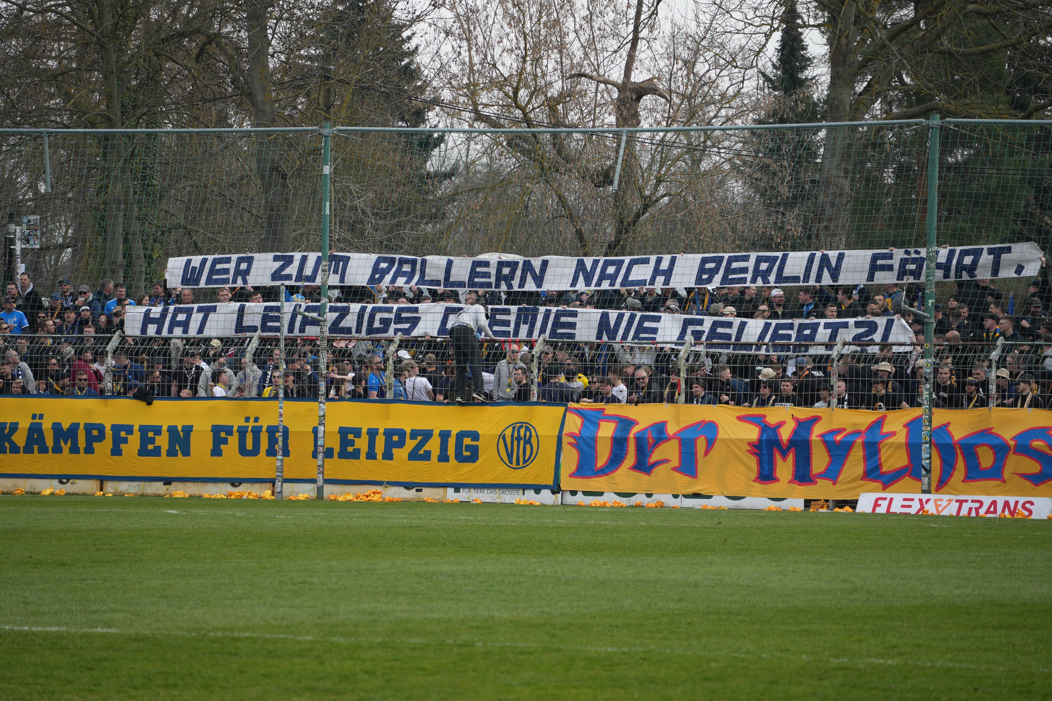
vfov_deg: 6.1
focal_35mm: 225
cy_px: 350
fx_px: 6574
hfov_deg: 9.1
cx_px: 526
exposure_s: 1/250
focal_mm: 150
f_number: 5.6
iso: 160
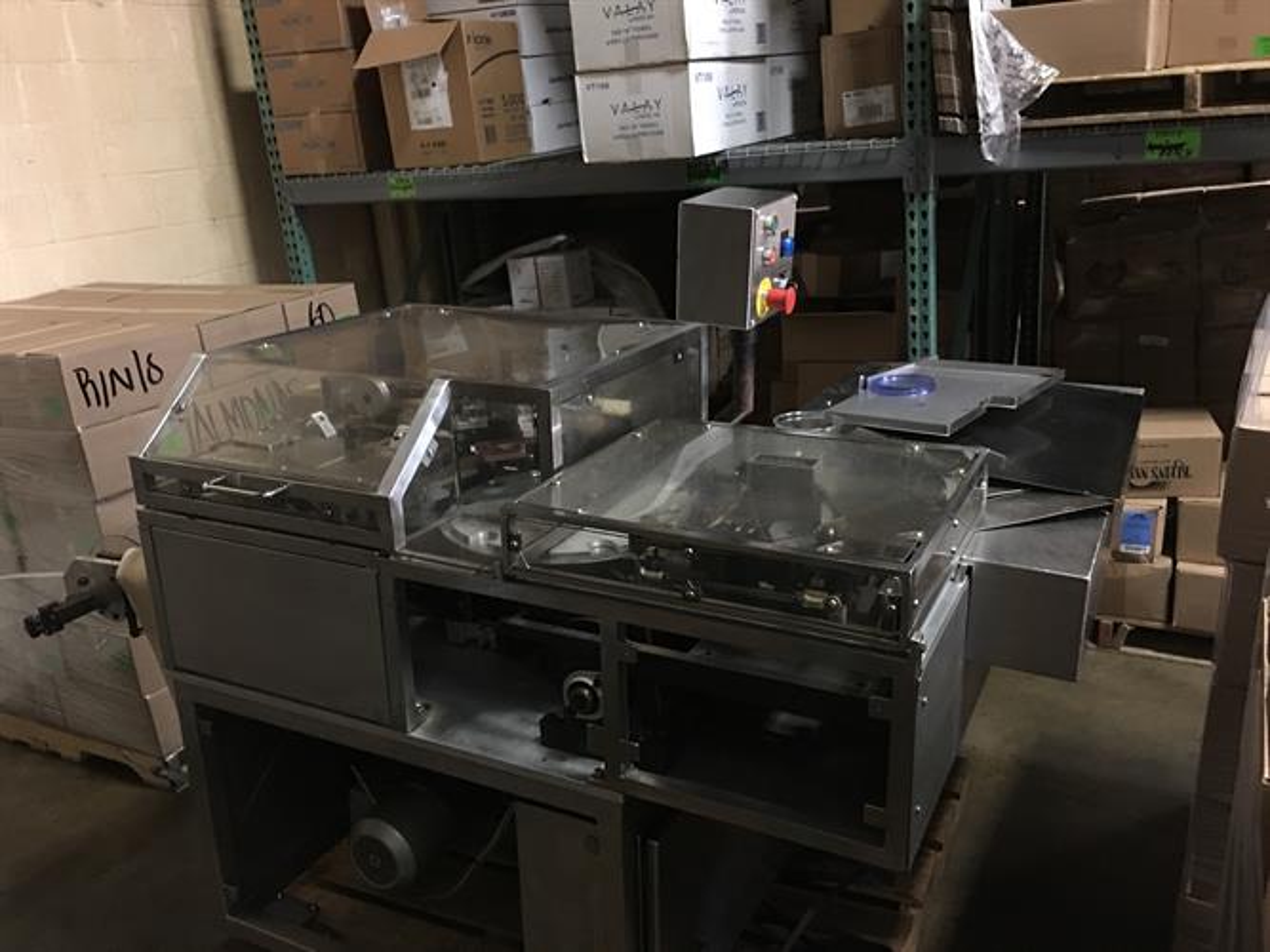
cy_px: 476
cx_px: 635
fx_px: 1064
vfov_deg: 48.2
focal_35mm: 29
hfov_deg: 61.7
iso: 80
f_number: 2.2
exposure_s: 1/4
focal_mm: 4.15
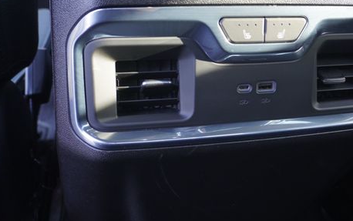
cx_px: 242
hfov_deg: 41.9
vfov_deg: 27.3
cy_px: 69
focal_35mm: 47
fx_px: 452
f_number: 4
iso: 500
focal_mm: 22
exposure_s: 1/60
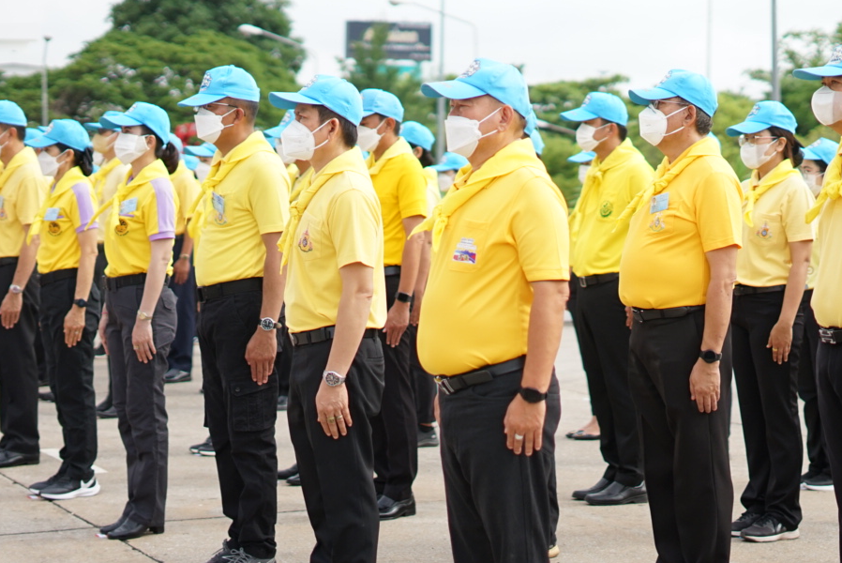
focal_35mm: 90
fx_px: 2106
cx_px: 528
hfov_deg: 22.6
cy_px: 113
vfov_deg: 15.1
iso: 400
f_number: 1.8
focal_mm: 50
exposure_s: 1/6400
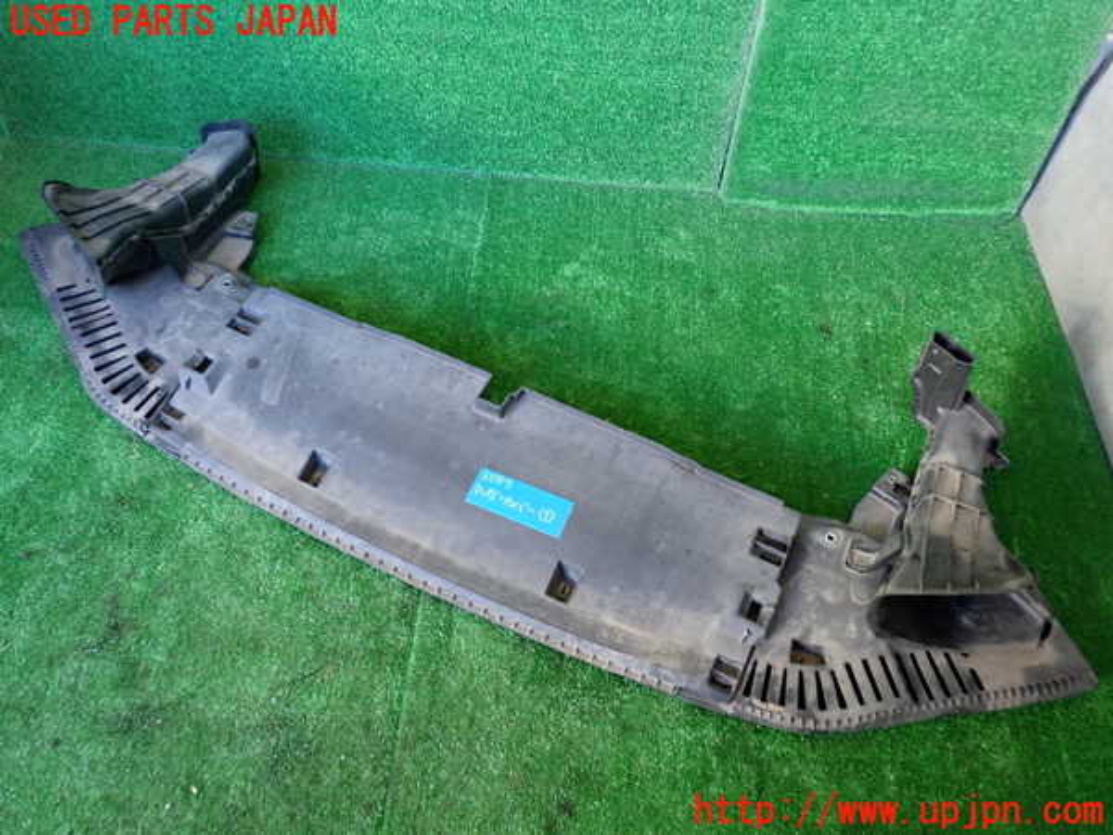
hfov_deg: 60.0
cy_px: 418
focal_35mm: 30
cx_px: 556
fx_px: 965
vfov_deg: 46.8
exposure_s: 1/30
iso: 200
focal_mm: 5.4
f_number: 2.3
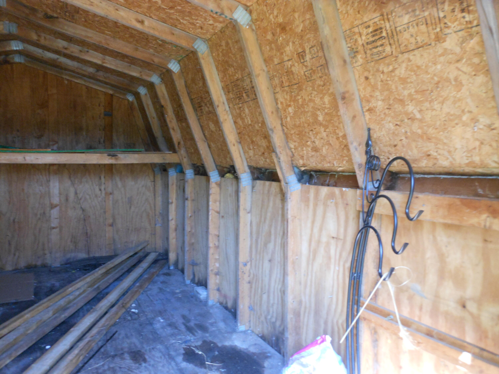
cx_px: 250
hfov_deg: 63.4
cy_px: 187
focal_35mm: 28
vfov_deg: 49.7
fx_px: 404
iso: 400
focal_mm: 5
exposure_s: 1/25
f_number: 3.7
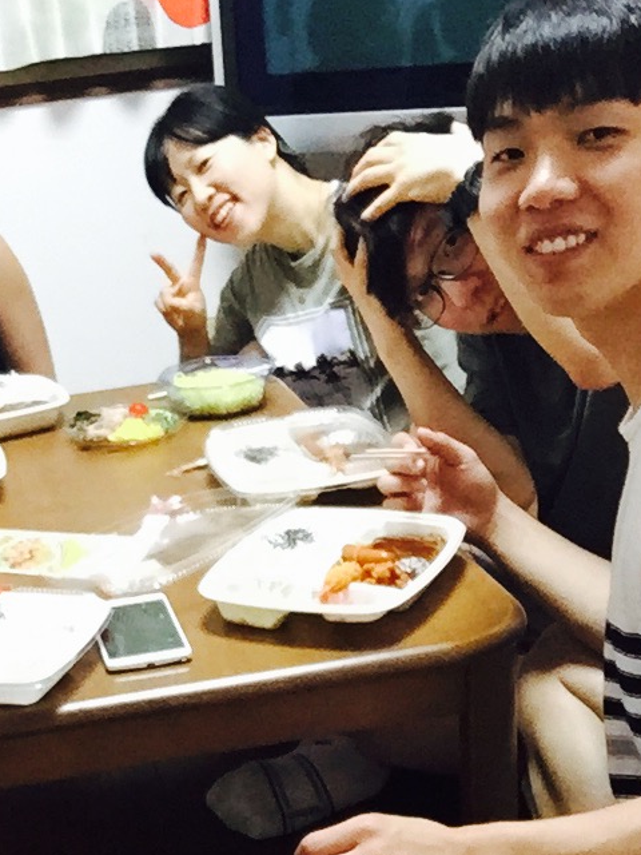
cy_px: 692
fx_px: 1531
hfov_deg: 23.2
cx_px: 104
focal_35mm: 62
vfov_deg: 30.4
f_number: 2.2
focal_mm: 2.65
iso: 250
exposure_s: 1/30
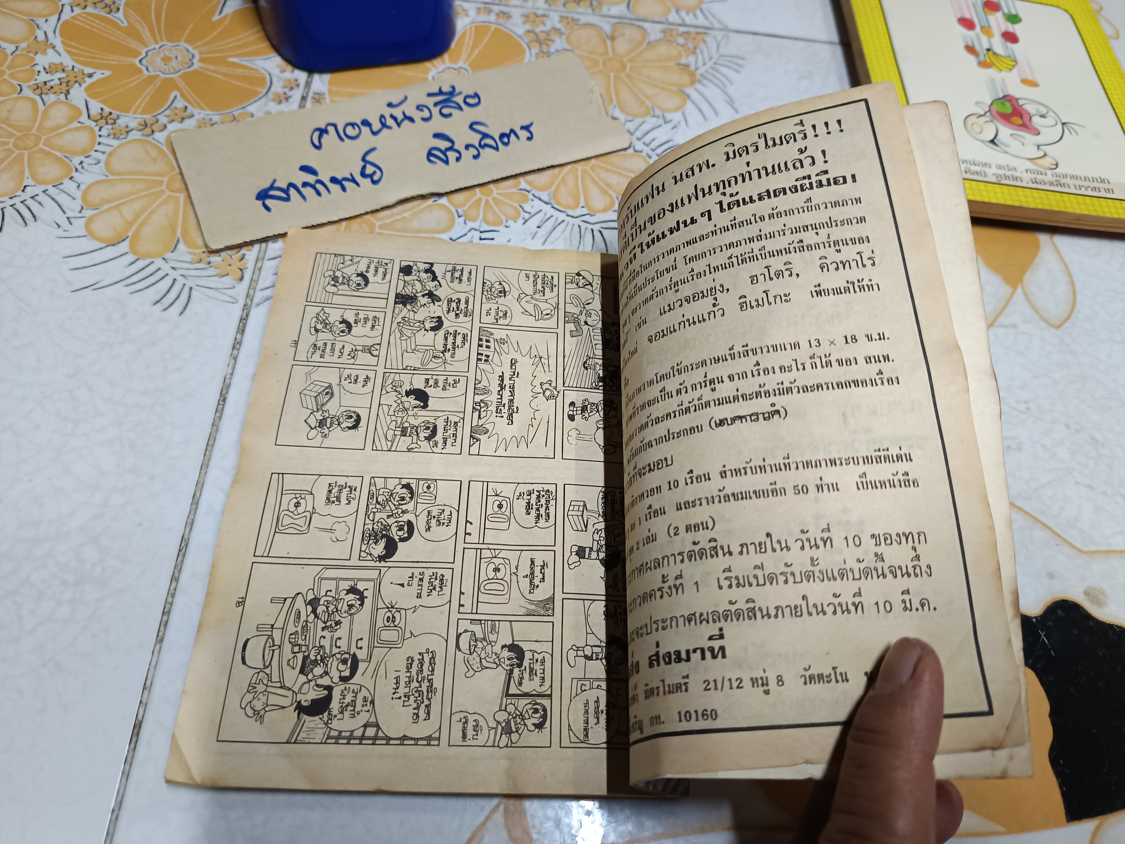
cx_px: 581
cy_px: 422
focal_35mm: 25
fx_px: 812
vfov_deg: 54.9
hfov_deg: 69.4
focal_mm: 5.31
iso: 948
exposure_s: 1/25
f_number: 1.7
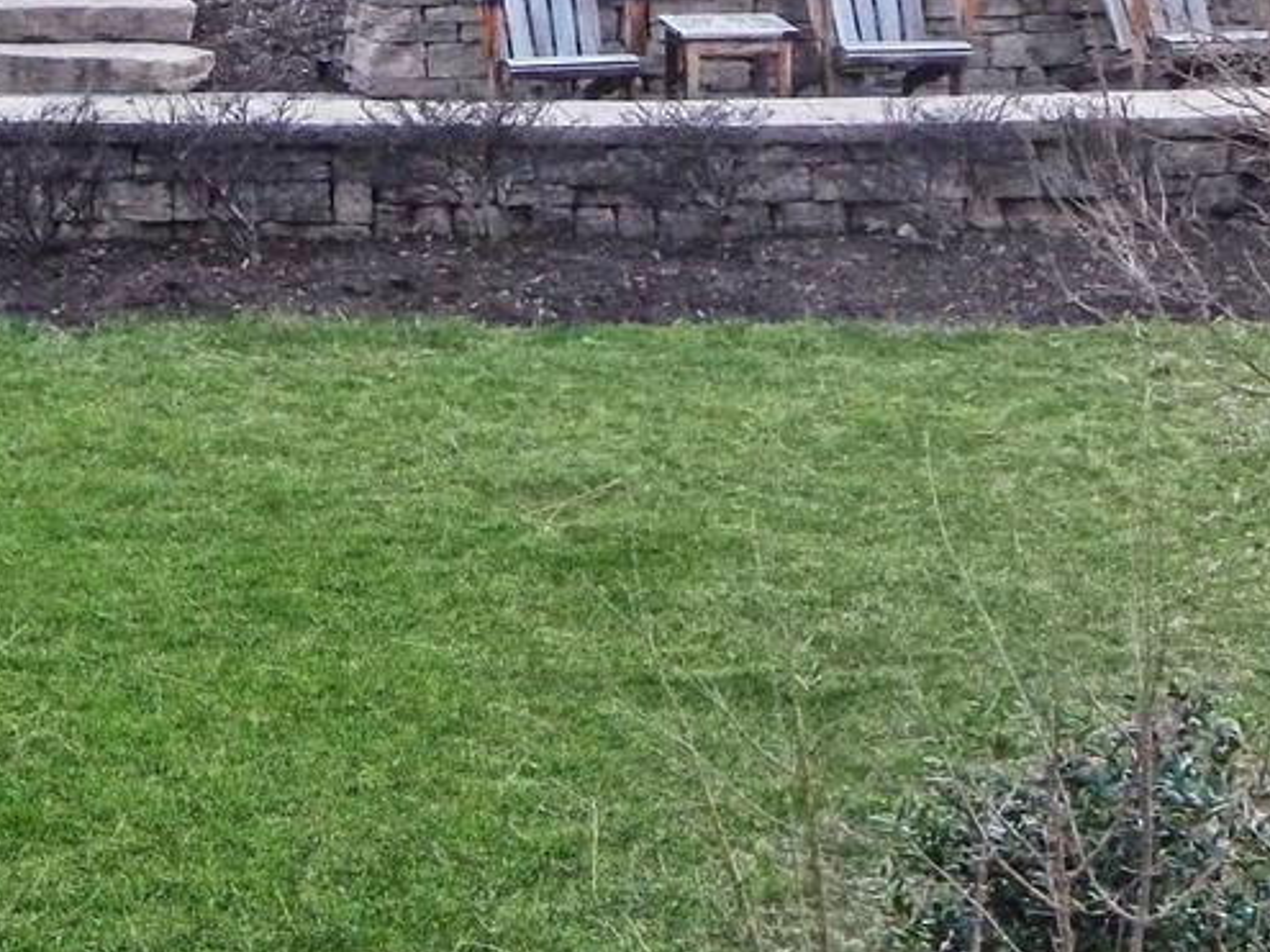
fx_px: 8106
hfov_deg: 9.0
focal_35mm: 221
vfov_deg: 6.7
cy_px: -323
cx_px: 598
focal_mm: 13.5
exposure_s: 1/15
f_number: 4.2
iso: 560
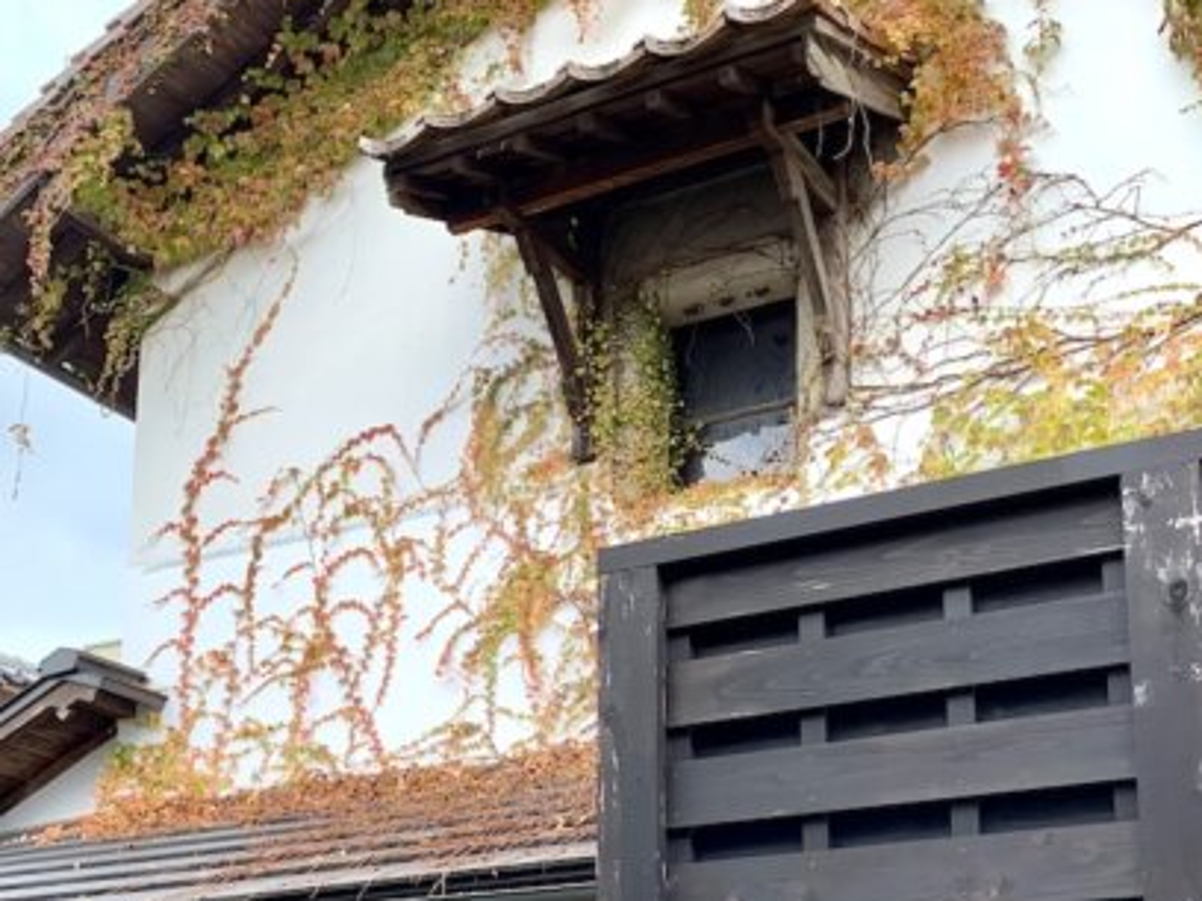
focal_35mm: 51
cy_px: 836
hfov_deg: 37.5
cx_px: 613
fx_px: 1771
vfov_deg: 27.4
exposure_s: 1/121
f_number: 1.8
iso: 32
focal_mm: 4.25
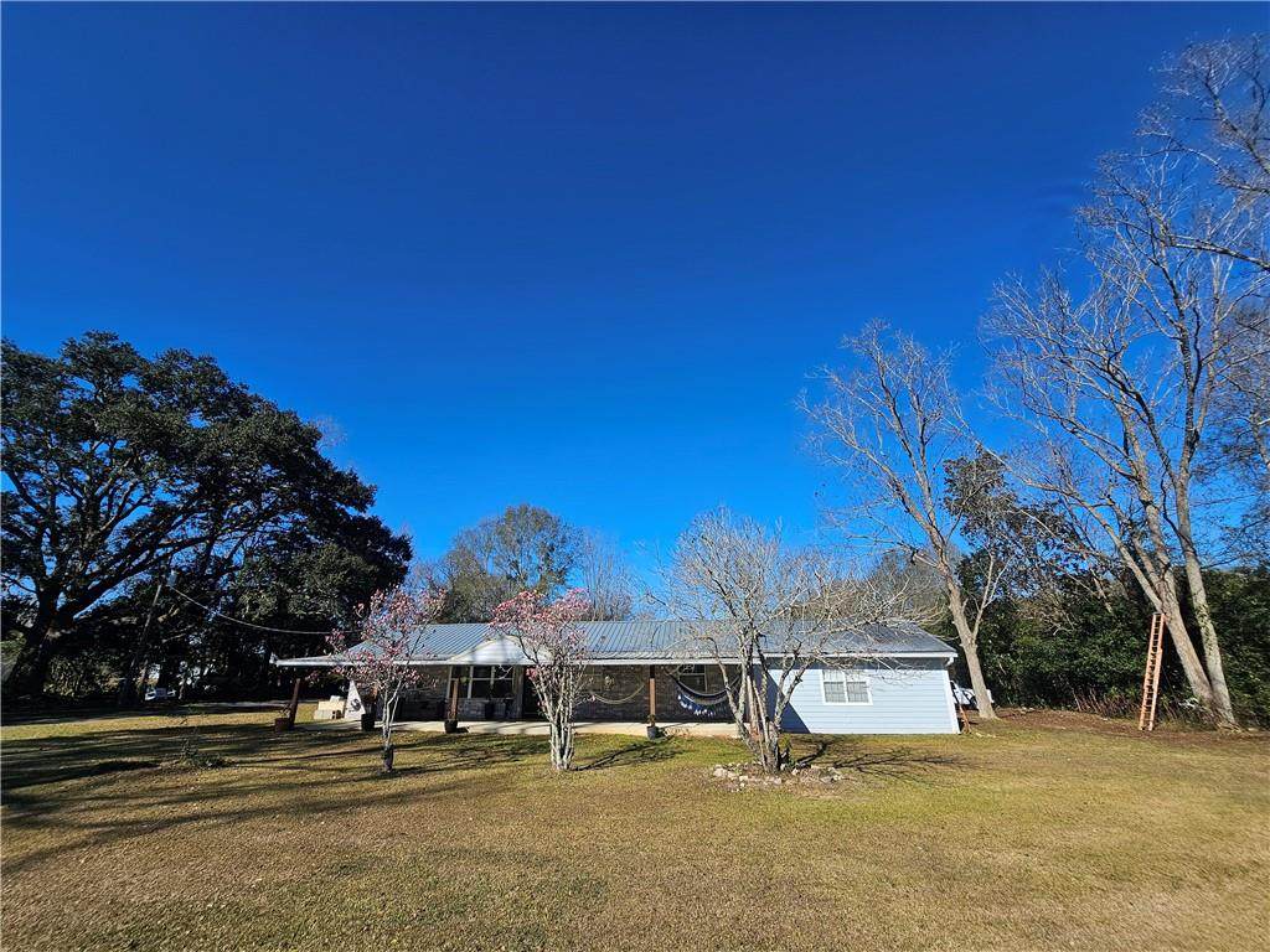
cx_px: 635
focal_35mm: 13
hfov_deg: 106.2
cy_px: 476
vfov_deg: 89.9
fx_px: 477
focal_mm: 2.2
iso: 50
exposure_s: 1/2043
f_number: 2.2
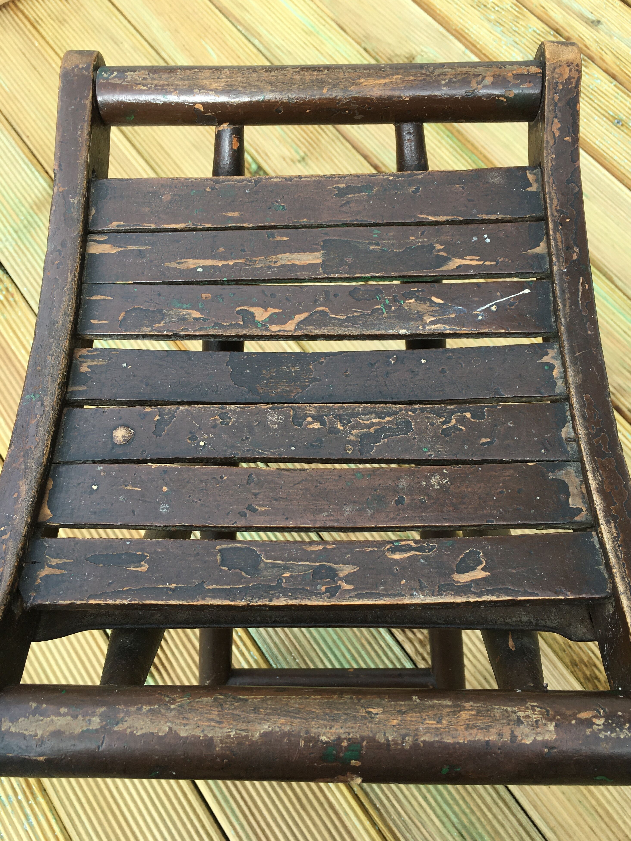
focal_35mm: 30
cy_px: 419
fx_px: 729
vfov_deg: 60.0
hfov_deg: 46.8
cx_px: 326
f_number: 2.2
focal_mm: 4.15
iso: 25
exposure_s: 1/223
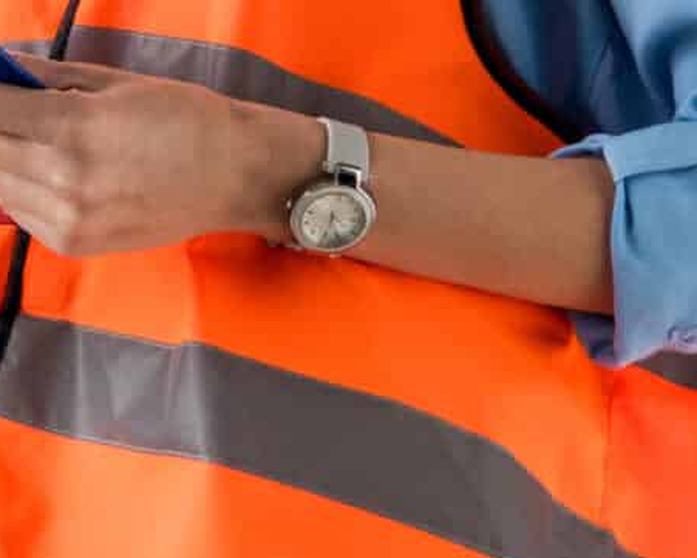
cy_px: -361
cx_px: -165
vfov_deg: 6.3
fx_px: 4952
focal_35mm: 240
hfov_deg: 8.0
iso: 800
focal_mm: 45
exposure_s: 1/80
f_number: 2.8
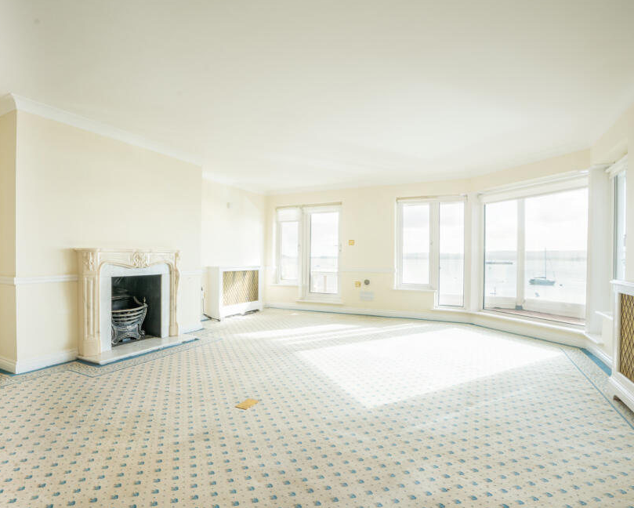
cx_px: 270
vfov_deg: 70.9
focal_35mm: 19
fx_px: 357
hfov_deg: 82.7
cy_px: 263
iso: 400
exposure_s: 1/250
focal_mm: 16
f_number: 11
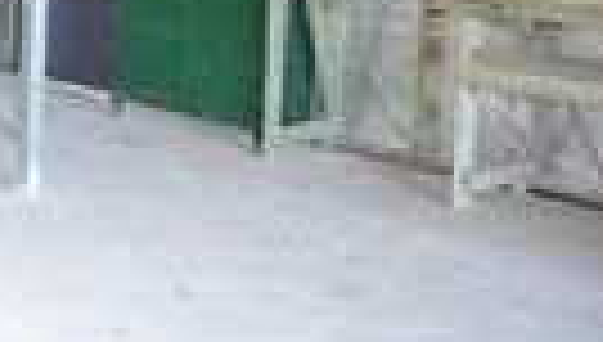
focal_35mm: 55
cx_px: -288
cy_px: -119
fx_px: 881
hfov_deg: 27.2
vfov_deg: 19.9
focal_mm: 10
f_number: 4
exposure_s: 1/60
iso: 560
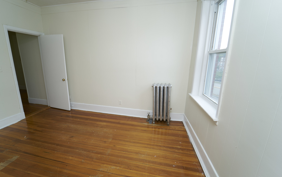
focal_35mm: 15
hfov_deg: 101.4
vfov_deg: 74.8
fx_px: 115
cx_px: 137
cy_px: 90
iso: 250
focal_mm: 14
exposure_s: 1/25
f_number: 7.1
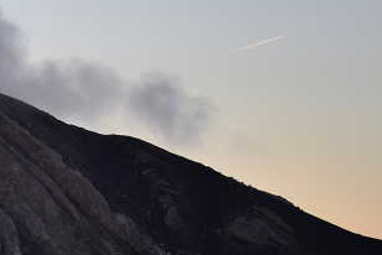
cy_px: 122
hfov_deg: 9.0
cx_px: -187
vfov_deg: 6.1
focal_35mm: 224
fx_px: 2373
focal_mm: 45
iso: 200
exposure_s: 1/200
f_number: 5
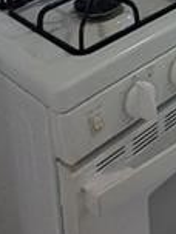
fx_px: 549
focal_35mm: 81
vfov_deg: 20.0
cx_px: 315
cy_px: -140
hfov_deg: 15.6
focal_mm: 2.35
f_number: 2.2
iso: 215
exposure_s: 1/60
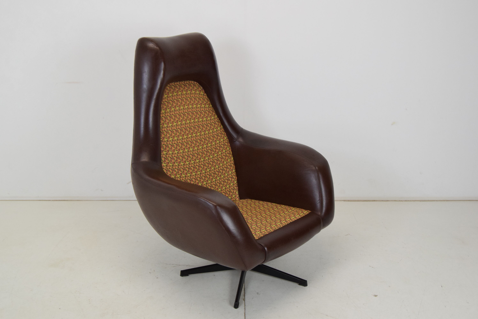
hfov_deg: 46.4
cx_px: 239
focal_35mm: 42
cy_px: 160
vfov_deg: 31.9
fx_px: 558
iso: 1600
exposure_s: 1/200
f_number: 7.1
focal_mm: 28
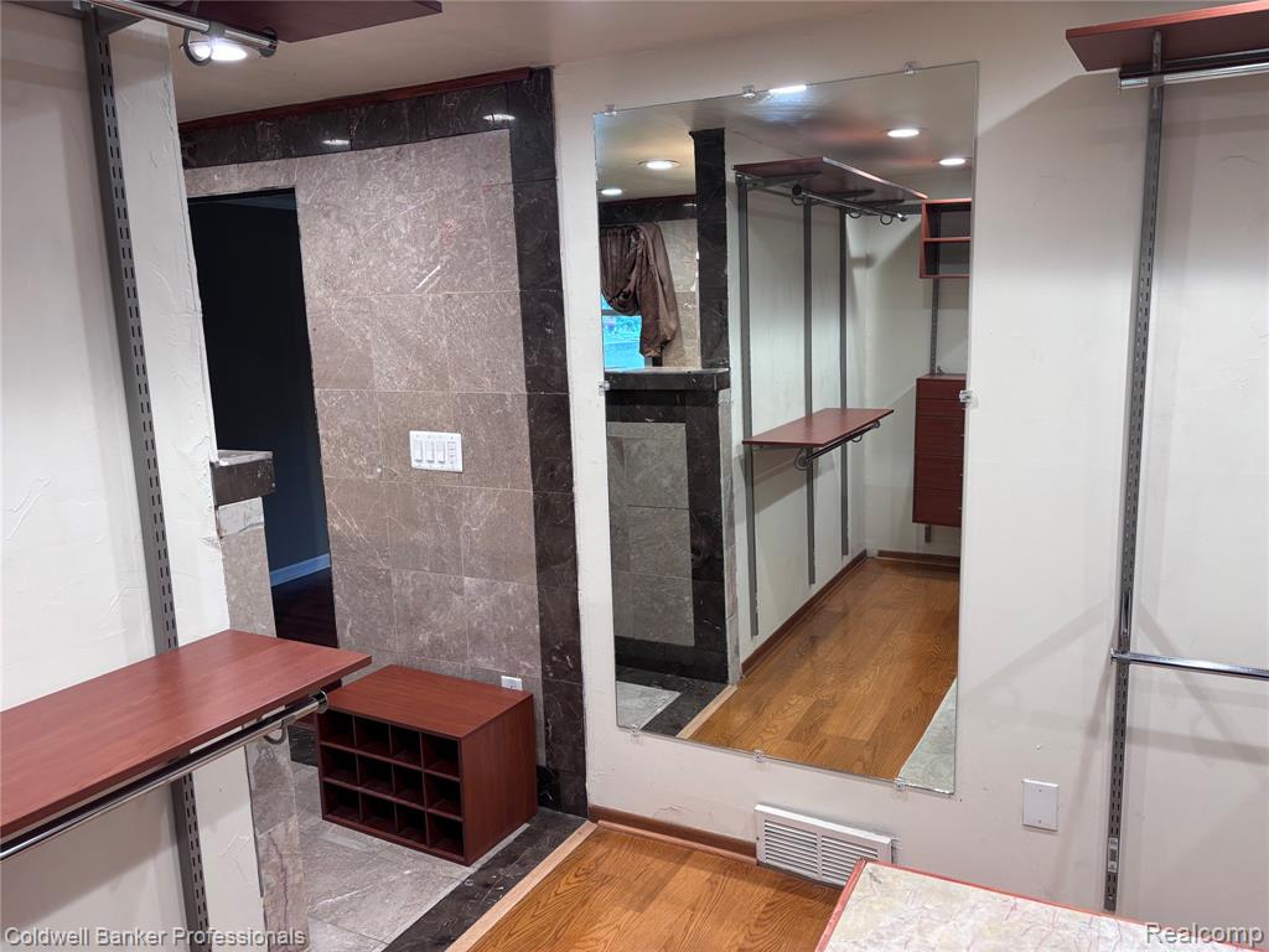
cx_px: 634
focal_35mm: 26
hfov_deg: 67.3
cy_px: 476
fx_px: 953
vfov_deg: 53.1
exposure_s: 1/60
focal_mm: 5.96
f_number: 1.6
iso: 100
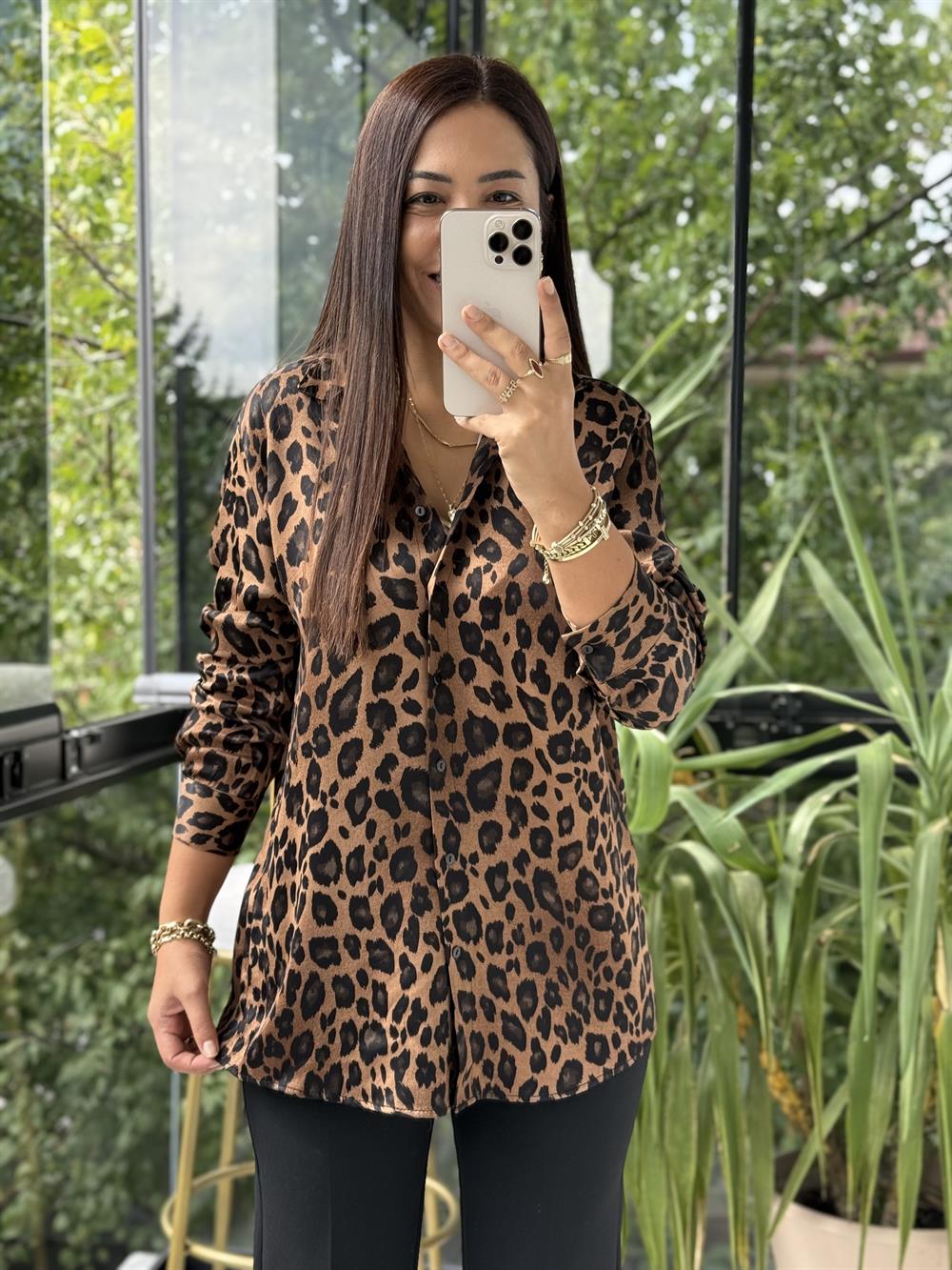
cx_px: 476
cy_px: 635
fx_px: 1760
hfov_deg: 30.3
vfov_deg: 39.7
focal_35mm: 48
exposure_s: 1/298
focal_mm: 6.76
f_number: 1.78
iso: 64
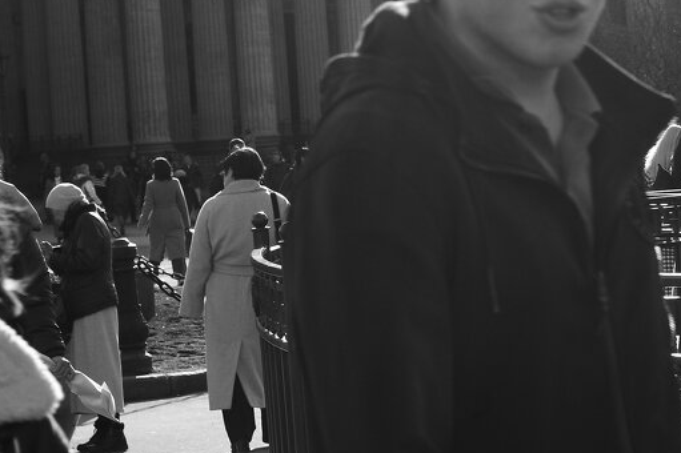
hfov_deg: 14.5
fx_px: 2665
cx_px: 561
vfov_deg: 9.7
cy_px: 204
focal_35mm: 141
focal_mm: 40
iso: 200
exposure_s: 1/250
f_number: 7.1
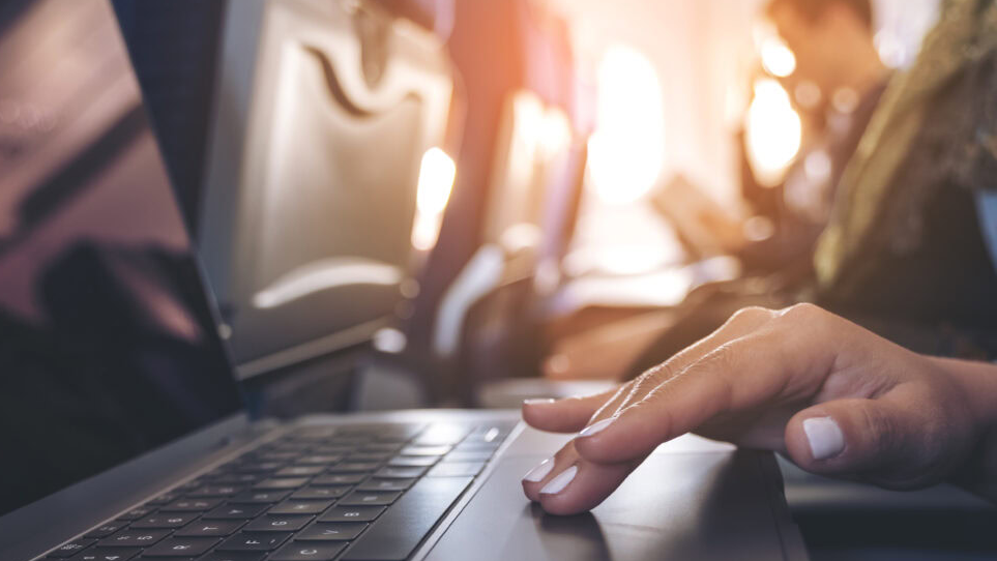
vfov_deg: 28.2
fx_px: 1110
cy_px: 374
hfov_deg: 48.2
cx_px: 435
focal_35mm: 42
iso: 800
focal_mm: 22
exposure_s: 1/30
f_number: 2.8
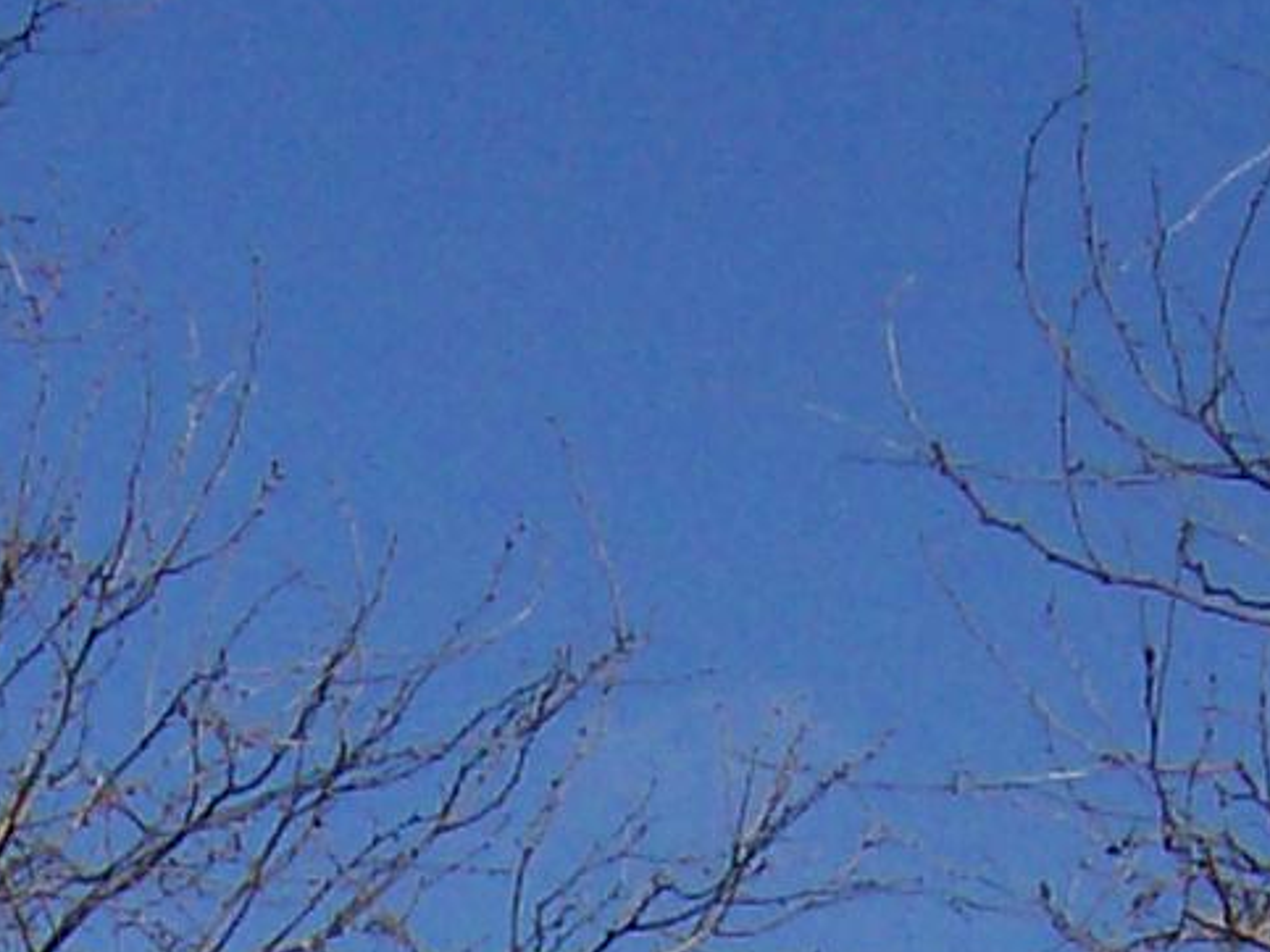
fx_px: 8400
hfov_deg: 8.6
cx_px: -234
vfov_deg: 6.0
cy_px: 2874
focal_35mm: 229
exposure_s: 1/858
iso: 80
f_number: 4.8
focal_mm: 6
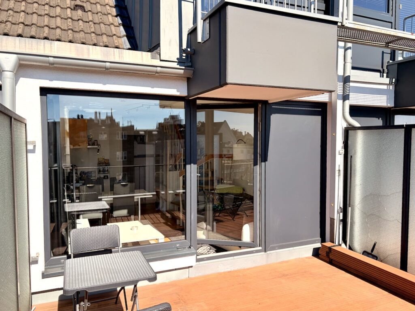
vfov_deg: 53.1
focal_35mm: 26
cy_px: 156
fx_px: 312
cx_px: 208
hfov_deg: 67.3
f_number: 1.6
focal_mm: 5.96
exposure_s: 1/3623
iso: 64
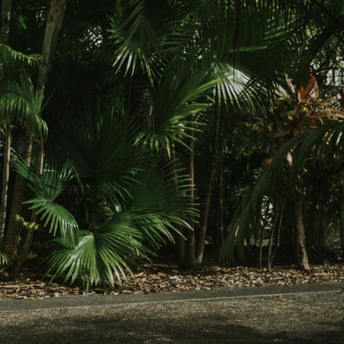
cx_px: 103
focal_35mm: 79
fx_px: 888
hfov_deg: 21.8
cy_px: 156
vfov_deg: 21.9
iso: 250
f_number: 7.1
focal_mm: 23
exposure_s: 1/1000
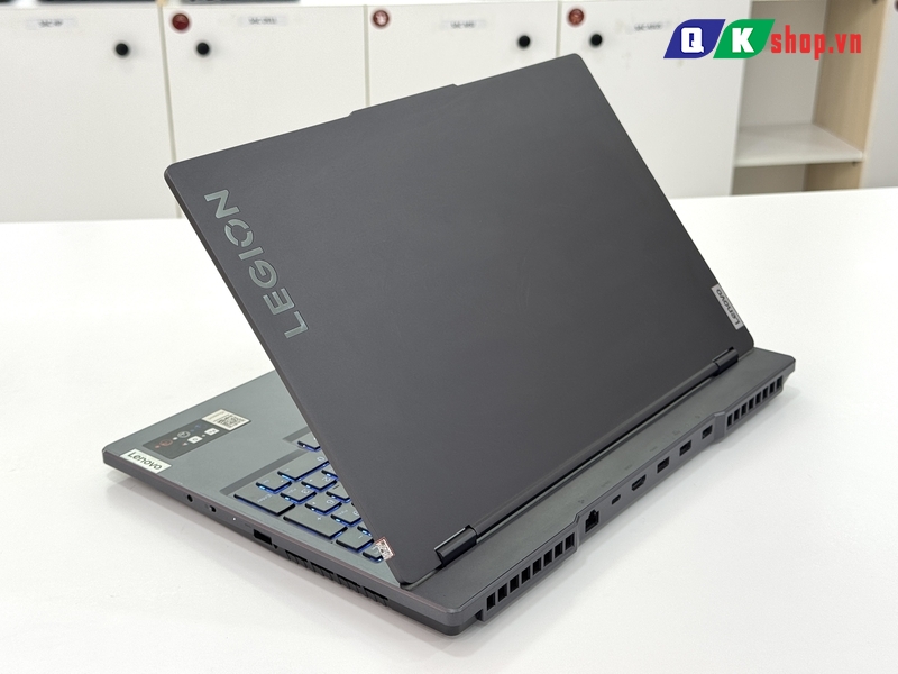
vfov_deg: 30.3
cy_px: 337
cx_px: 449
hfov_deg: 39.7
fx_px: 1245
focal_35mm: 48
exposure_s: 1/121
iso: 80
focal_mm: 6.76
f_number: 1.78
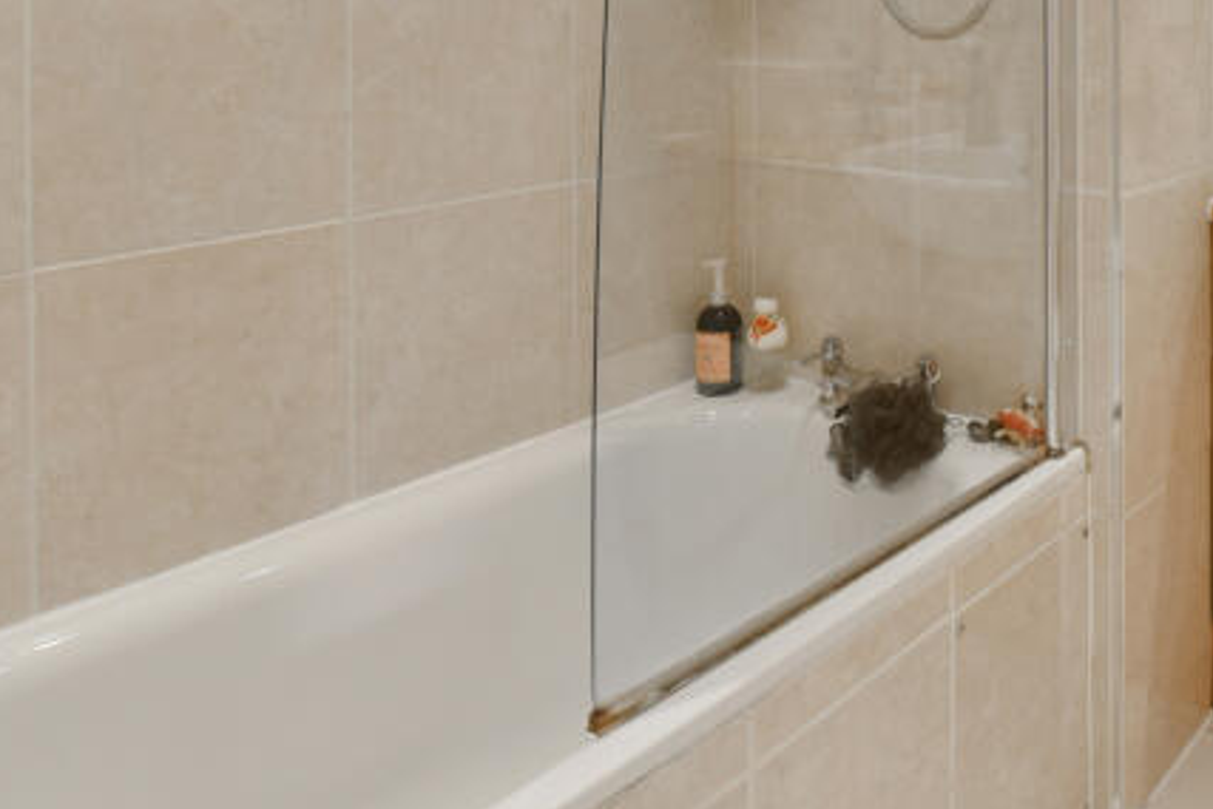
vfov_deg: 33.6
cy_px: -10
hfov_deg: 50.0
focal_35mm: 36
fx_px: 1213
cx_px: 966
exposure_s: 1/3
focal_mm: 15
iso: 500
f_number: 11
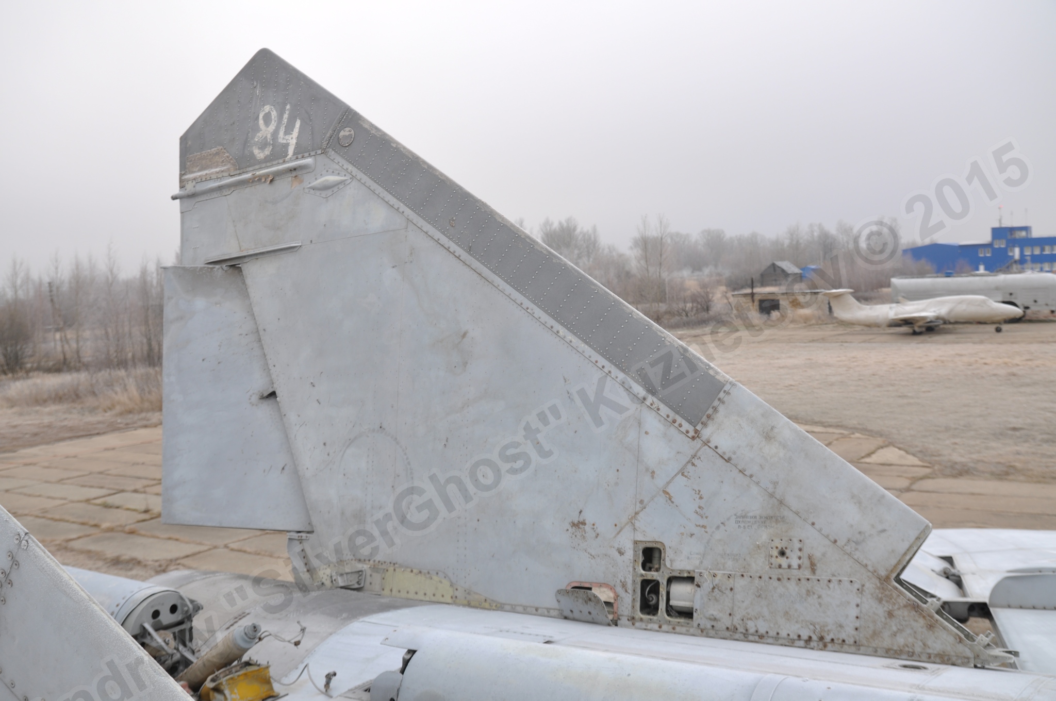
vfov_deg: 36.8
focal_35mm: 36
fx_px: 1055
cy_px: 350
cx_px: 528
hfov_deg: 53.2
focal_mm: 24
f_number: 4.5
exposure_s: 1/125
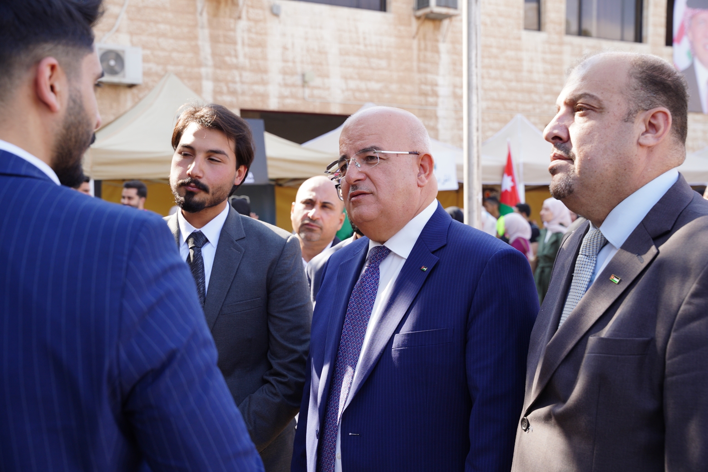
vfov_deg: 31.5
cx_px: 354
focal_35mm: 42
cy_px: 236
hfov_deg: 45.9
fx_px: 836
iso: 200
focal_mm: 42.5
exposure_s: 1/200
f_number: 5
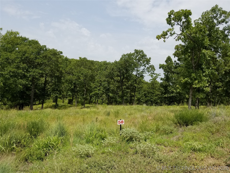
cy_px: 86
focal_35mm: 26
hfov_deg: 67.3
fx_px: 173
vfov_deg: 53.1
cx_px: 115
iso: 50
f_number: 1.7
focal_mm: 4.3
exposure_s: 1/3064
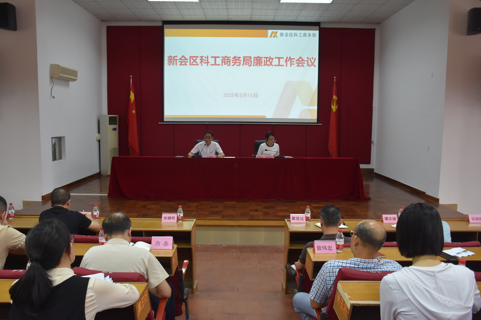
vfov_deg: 43.6
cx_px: 240
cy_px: 160
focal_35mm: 30
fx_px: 401
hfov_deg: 61.9
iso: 800
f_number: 4
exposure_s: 1/60
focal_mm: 20
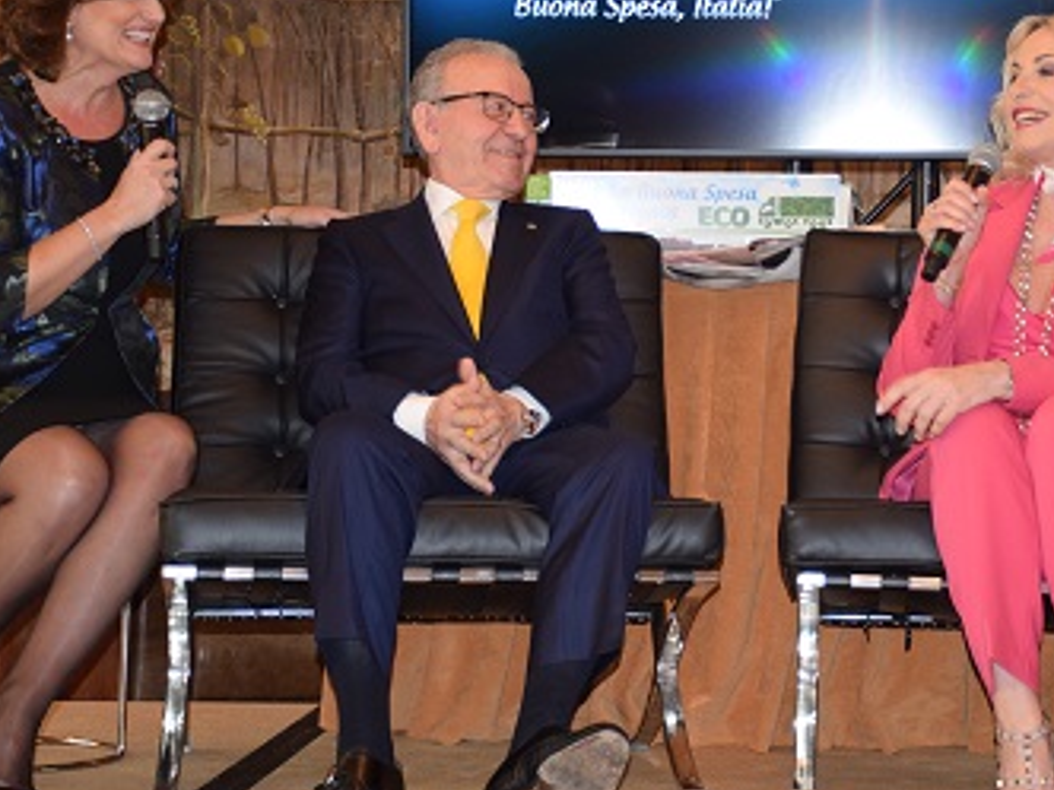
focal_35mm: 99
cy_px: 238
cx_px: 689
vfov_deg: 14.9
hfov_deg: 19.8
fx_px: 3014
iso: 900
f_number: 4.2
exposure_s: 1/60
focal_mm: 38
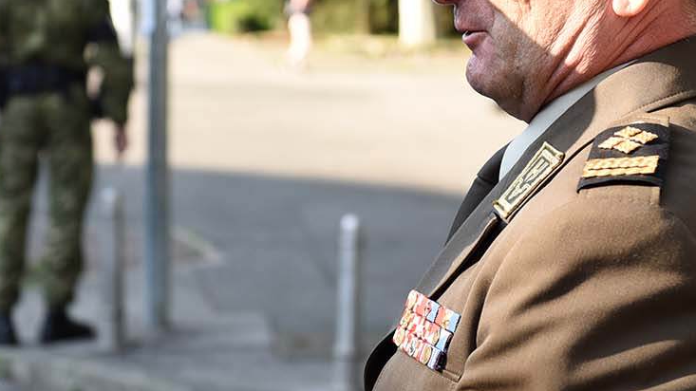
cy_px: 233
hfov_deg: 19.7
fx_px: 1993
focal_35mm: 108
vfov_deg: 11.2
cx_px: 177
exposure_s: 1/400
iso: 200
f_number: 2.8
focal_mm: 42
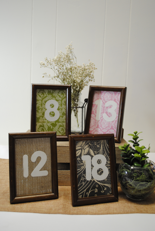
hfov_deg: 37.0
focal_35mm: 36
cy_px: 116
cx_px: 78
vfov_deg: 53.1
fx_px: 232
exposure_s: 1/30
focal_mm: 24
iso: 400
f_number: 4
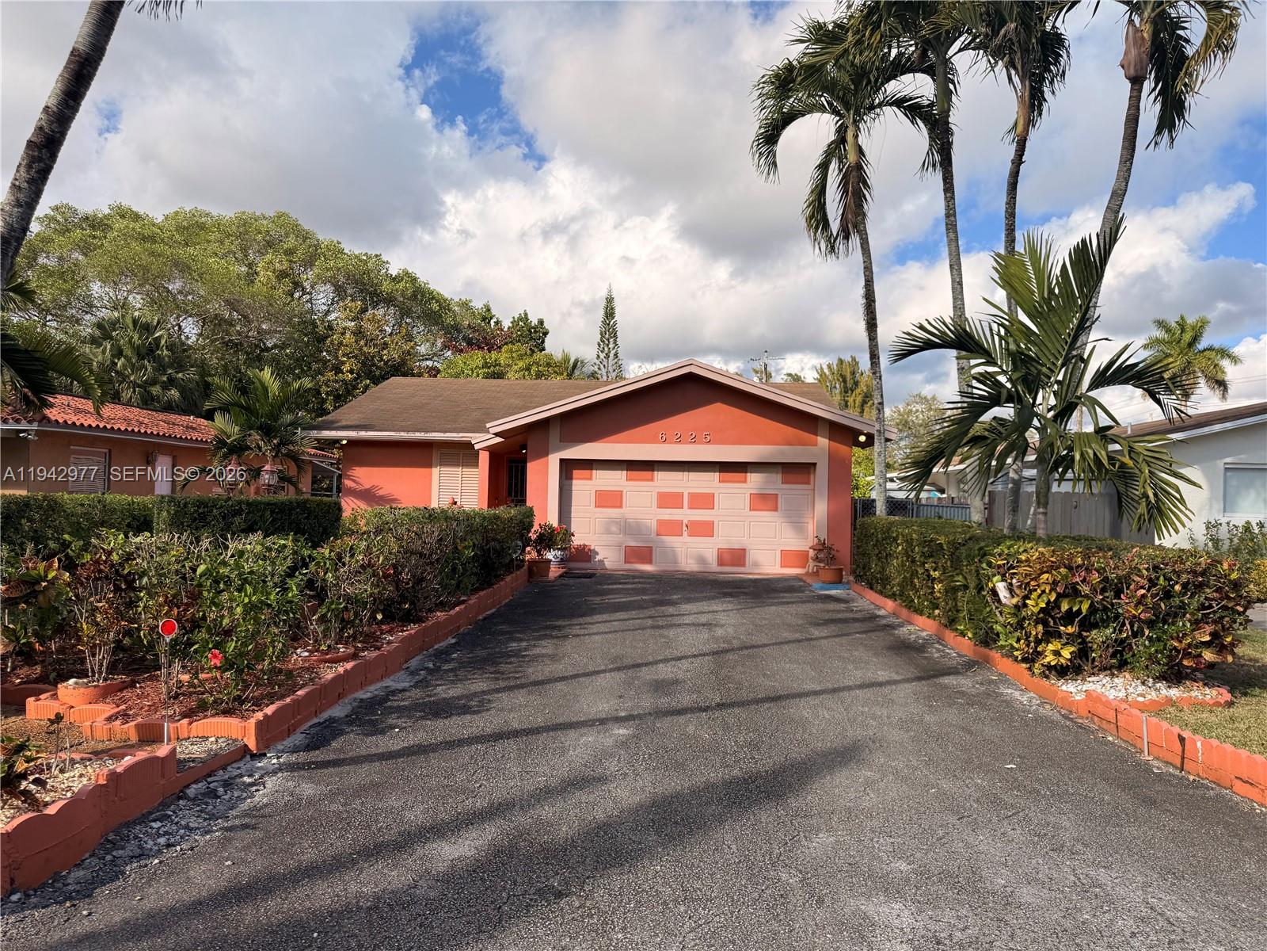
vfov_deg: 56.8
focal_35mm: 24
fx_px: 878
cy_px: 476
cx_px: 634
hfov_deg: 71.6
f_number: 1.78
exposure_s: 1/5319
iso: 80
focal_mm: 6.76
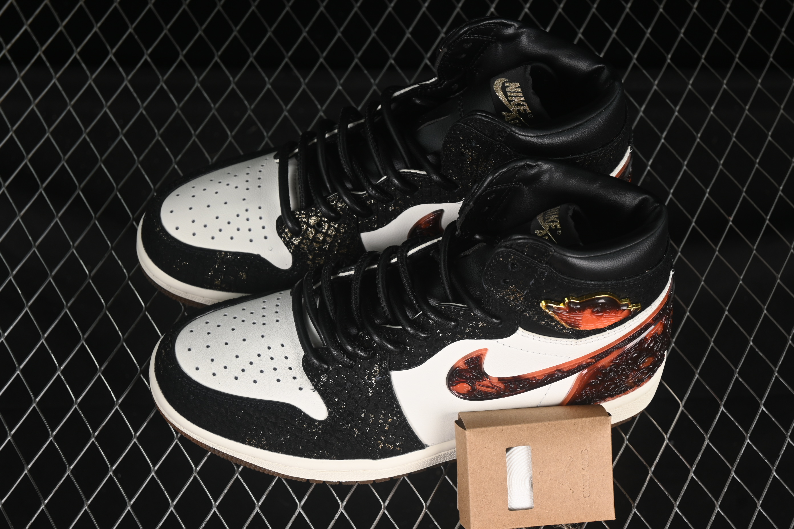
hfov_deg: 27.0
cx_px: 397
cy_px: 264
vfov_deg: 18.2
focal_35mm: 75
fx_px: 1654
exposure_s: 1/50
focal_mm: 50
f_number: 6.3
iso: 160
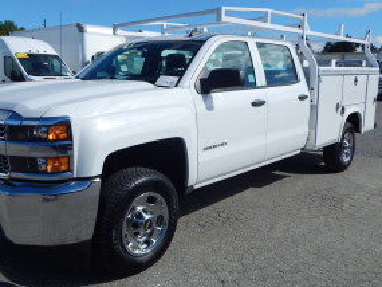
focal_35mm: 34
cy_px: 129
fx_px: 375
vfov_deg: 41.8
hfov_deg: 53.6
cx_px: 155
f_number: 6.1
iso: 125
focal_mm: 4.5
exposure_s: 1/1250
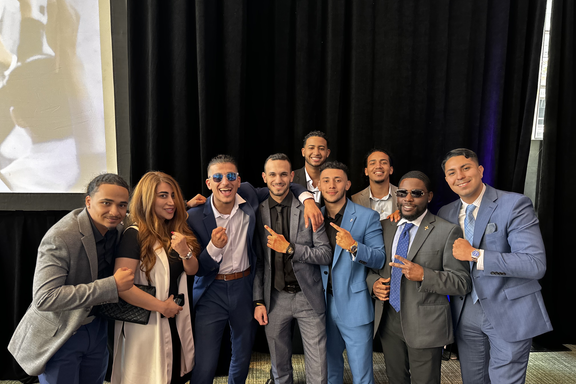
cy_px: 213
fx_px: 400
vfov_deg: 51.2
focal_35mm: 25
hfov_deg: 71.5
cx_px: 288
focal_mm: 6.76
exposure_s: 1/60
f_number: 1.78
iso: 250
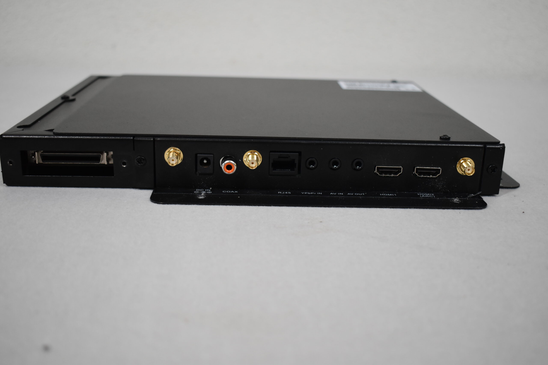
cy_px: 182
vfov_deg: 31.9
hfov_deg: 46.4
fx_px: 639
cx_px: 274
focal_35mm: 42
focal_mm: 28
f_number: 4.2
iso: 800
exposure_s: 1/250
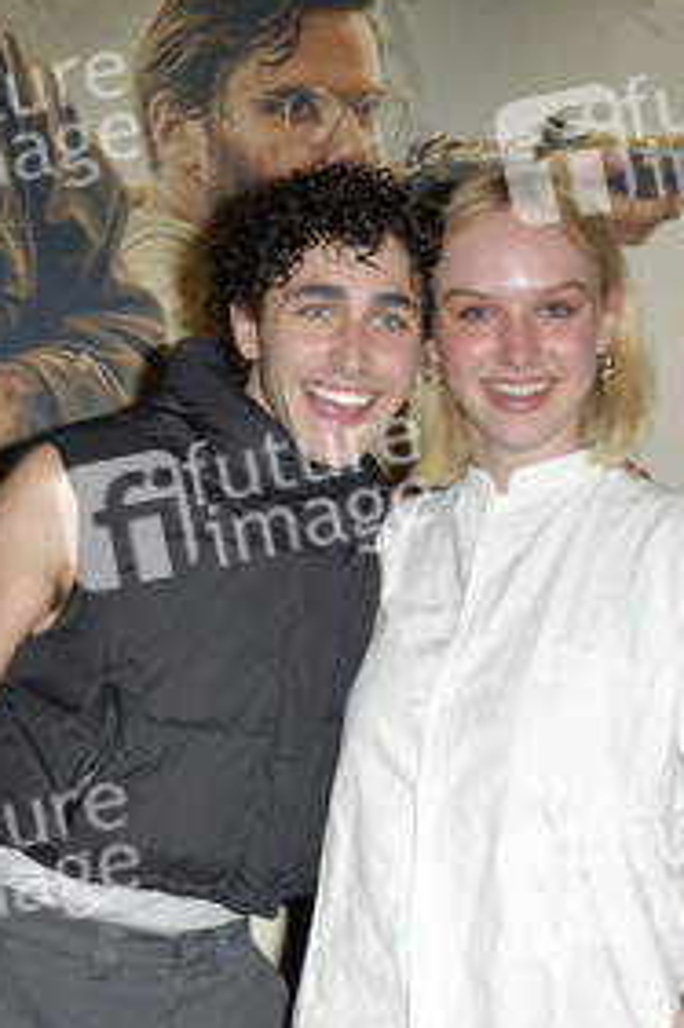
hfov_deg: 25.0
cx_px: 351
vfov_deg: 36.5
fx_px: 1541
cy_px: 688
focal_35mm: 54
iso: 250
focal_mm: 38
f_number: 5.6
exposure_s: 1/250
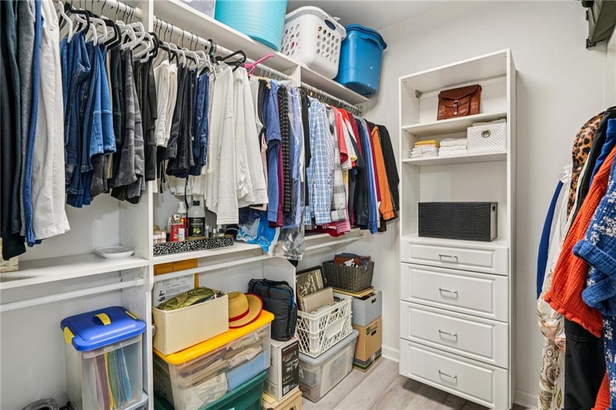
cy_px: 205
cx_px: 308
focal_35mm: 16
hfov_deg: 96.8
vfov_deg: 73.7
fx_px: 274
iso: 400
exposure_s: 1/5
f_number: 8
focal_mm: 16
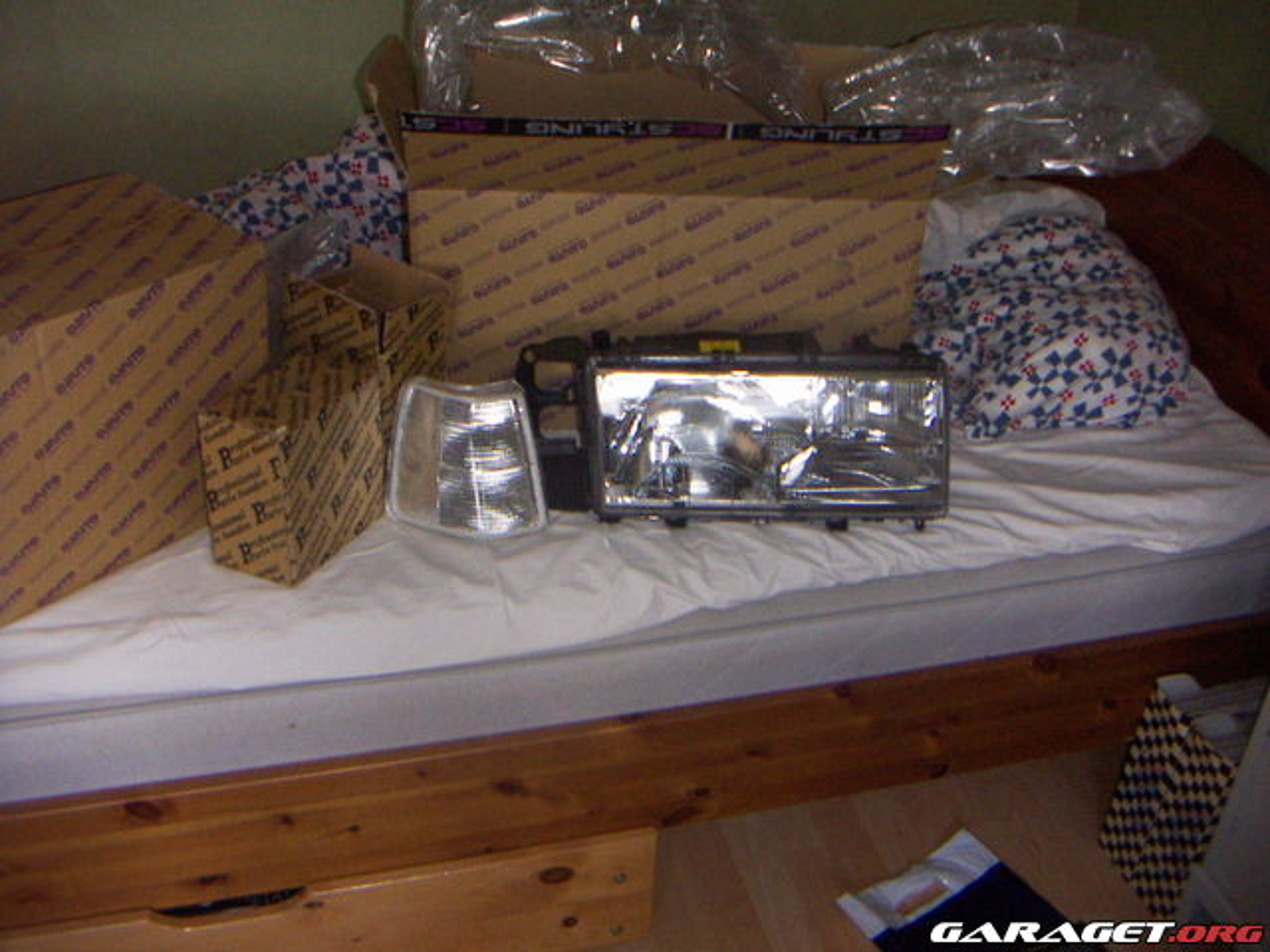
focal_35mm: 36
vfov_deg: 39.7
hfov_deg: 51.4
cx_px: 635
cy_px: 476
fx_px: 1321
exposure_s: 1/50
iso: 200
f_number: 2.8
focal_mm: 4.7
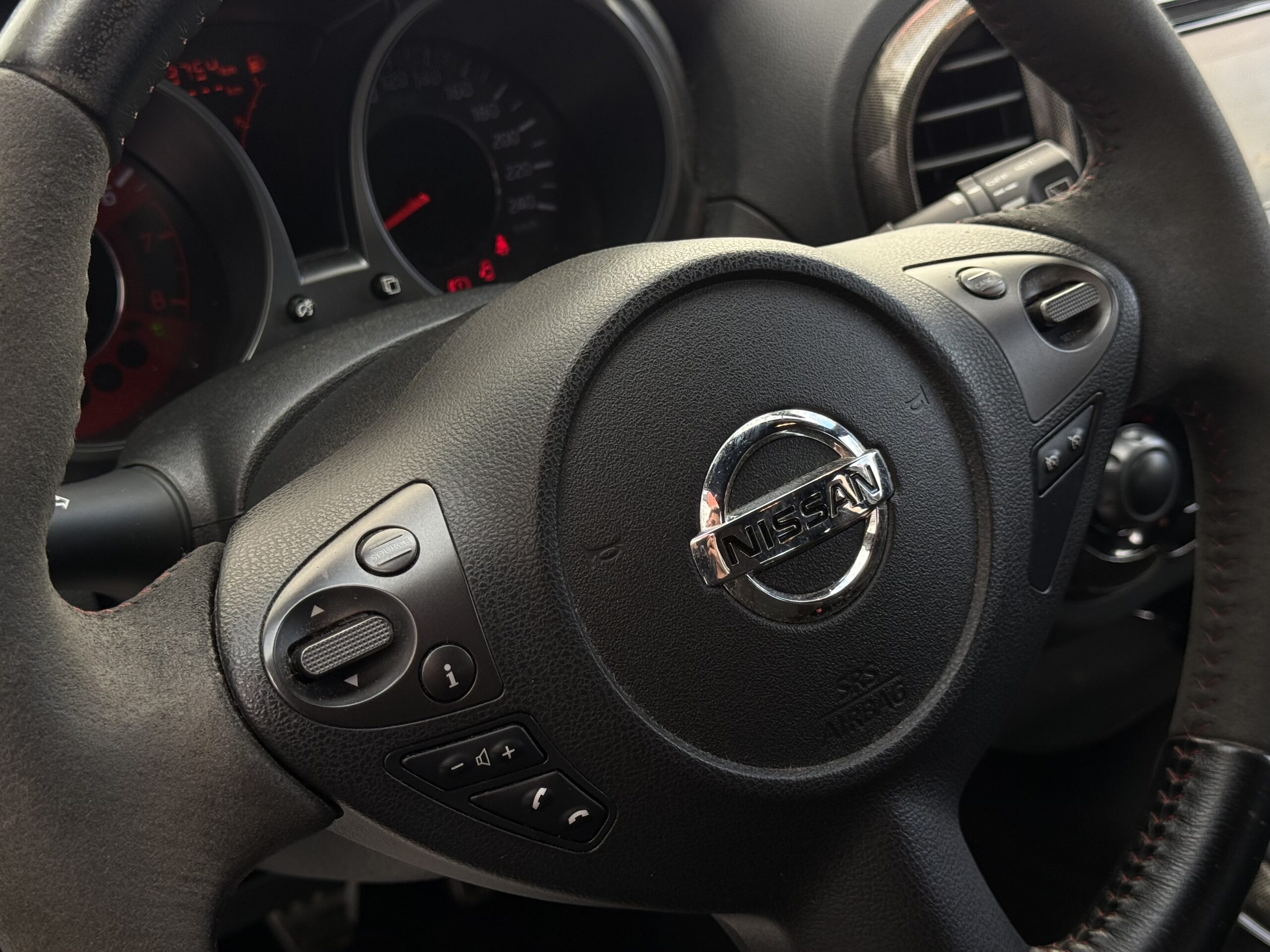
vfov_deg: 30.3
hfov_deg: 39.7
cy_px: 476
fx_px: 1761
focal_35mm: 48
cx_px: 635
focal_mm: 6.76
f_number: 1.78
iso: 64
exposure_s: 1/221
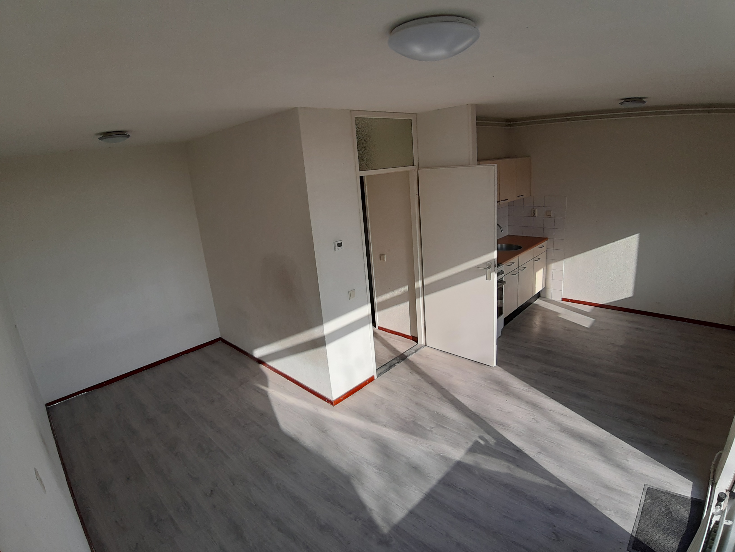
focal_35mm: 18
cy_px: 276
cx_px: 368
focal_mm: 1.87
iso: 40
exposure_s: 1/494
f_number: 2.4
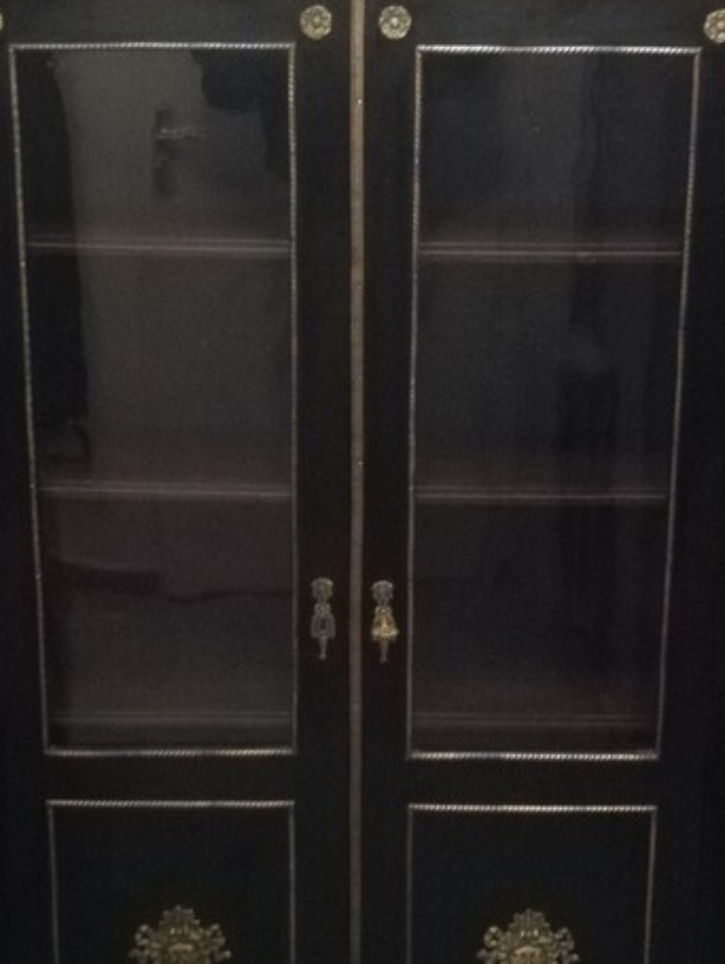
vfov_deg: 29.8
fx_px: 1813
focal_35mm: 65
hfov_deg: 22.6
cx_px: 350
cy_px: 536
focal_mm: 3.83
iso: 1250
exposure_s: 1/14.3
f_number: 2.2
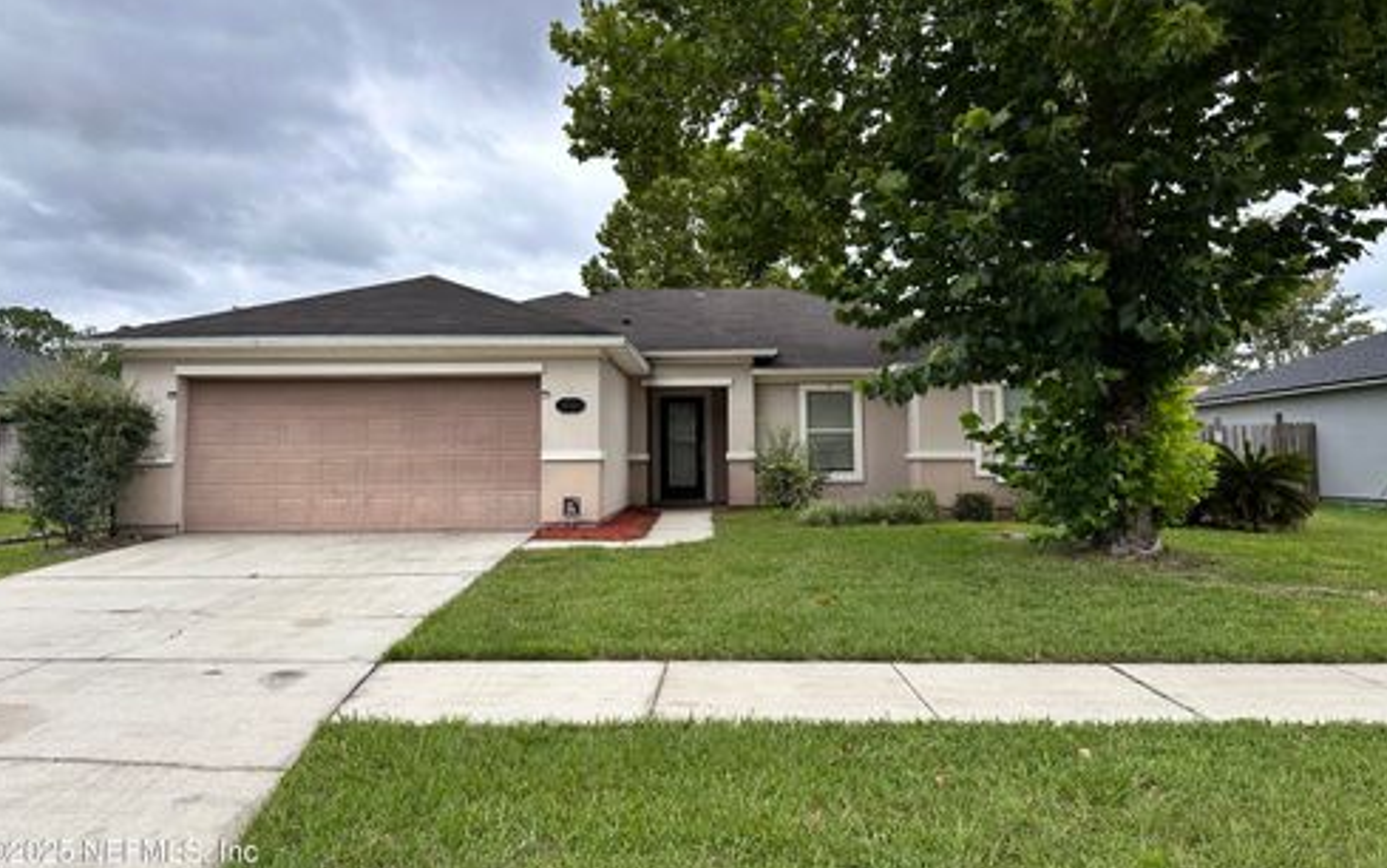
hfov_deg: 70.4
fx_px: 983
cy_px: 367
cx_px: 692
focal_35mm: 26
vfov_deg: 47.5
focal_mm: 6.86
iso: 80
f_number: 1.78
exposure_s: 1/1949
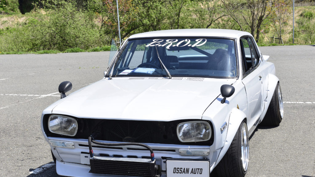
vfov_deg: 19.1
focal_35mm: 63
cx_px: 158
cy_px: 104
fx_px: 526
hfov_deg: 33.3
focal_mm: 60
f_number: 9
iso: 100
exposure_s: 1/125
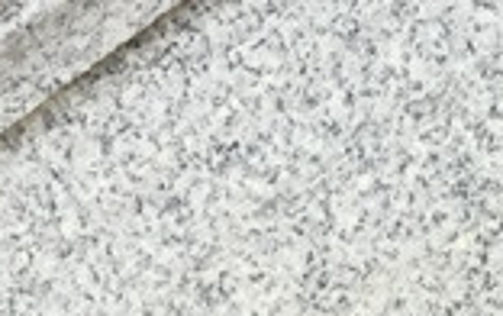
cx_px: 513
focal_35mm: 189
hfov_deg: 11.0
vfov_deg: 6.4
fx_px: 2595
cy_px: 908
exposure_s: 1/286
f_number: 2.4
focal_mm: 3.3
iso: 25
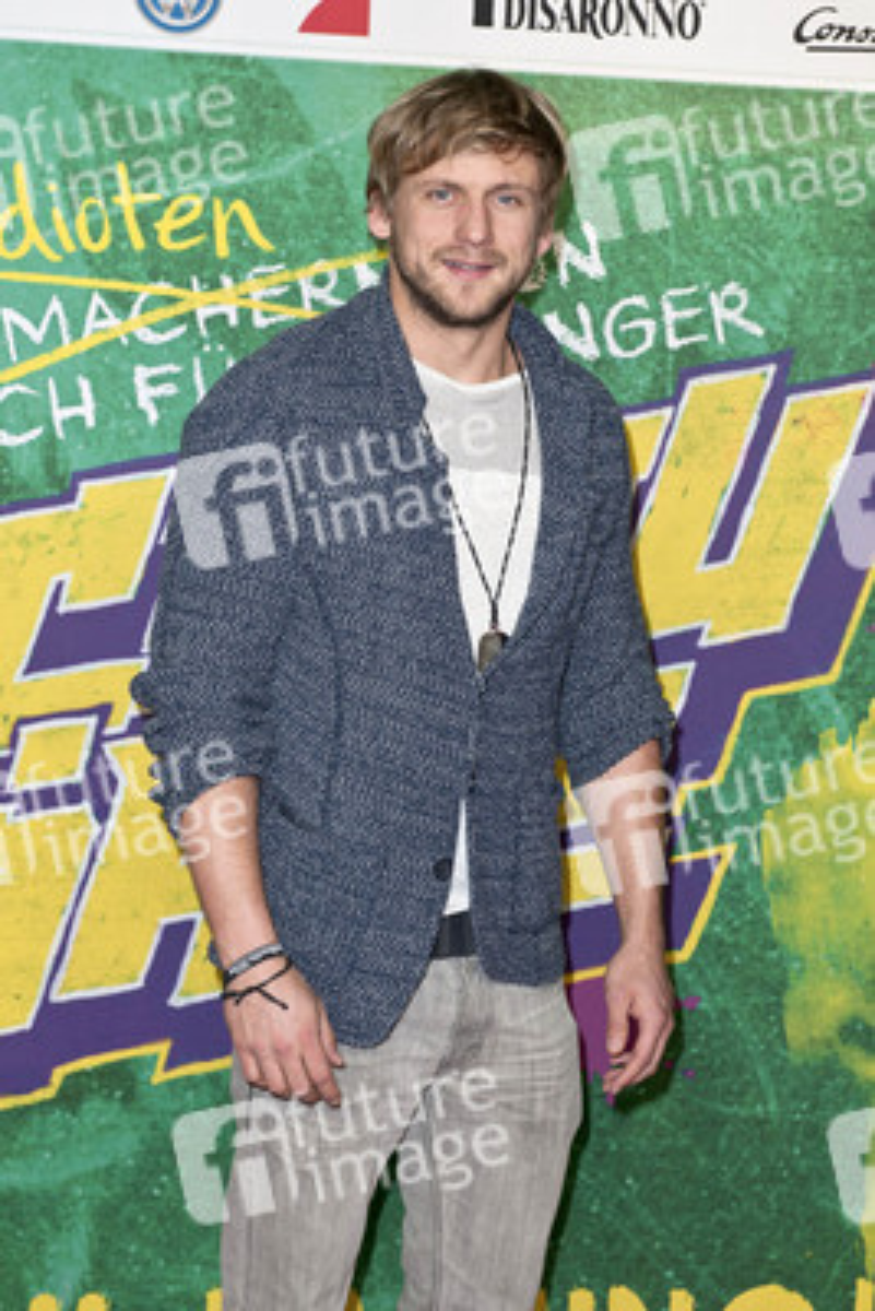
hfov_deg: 20.6
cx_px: 438
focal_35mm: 66
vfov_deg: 30.5
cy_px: 656
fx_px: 2404
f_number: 5.6
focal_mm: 66
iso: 1000
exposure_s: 1/250
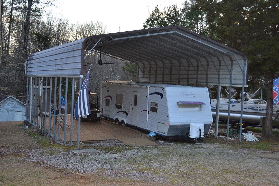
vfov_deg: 31.9
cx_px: 140
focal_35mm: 42
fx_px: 325
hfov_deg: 46.4
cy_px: 93
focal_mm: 28
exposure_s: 1/125
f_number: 4.5
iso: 360
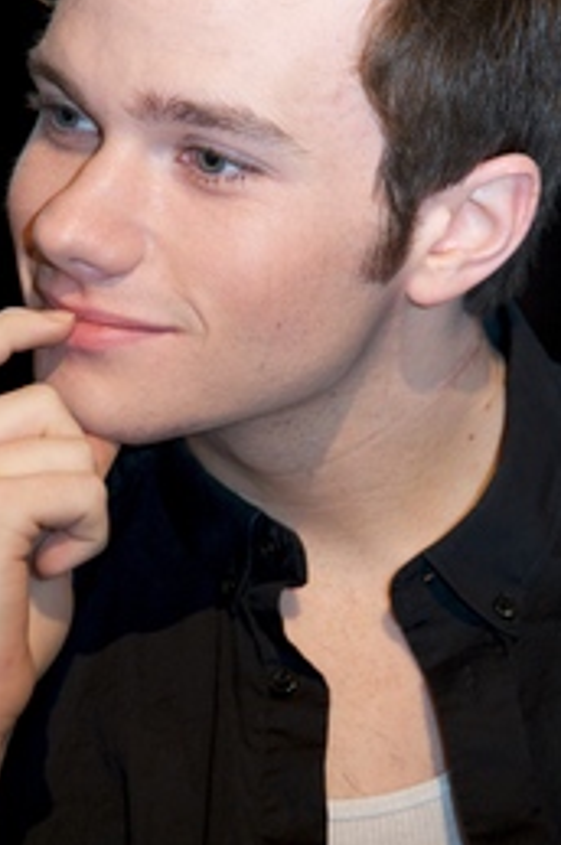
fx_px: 9046
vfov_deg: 5.3
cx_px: 192
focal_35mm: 386
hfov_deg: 3.6
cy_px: 326
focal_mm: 250
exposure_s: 1/60
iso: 2000
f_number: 5.6
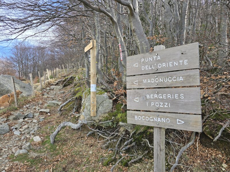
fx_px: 153
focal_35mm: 23
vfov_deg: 58.9
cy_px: 86
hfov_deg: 73.9
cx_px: 115
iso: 12
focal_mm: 6.3
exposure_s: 1/188
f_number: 1.7
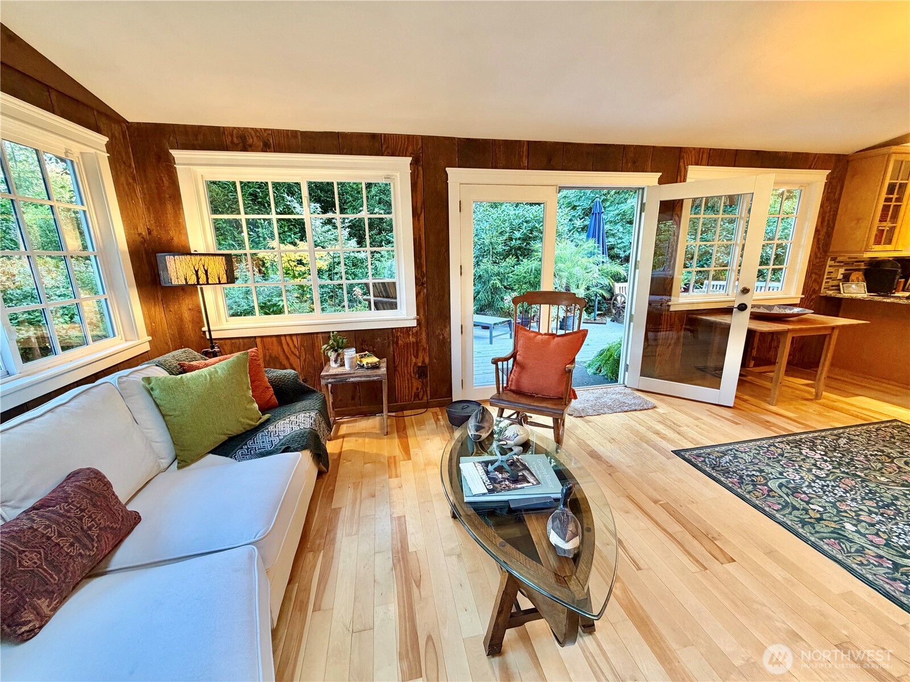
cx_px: 455
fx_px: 368
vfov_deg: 85.7
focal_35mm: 14
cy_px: 341
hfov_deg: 102.1
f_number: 2.2
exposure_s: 1/60
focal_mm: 2.22
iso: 250
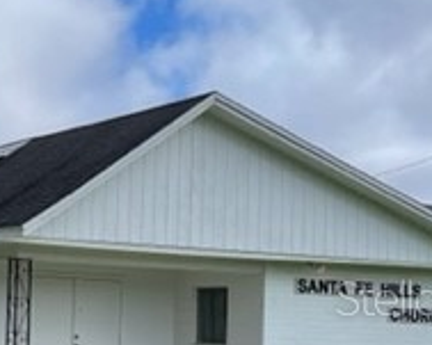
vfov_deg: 17.6
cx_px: -181
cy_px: 297
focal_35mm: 86
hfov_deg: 19.8
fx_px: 1099
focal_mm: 5.1
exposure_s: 1/4049
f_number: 1.6
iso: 32
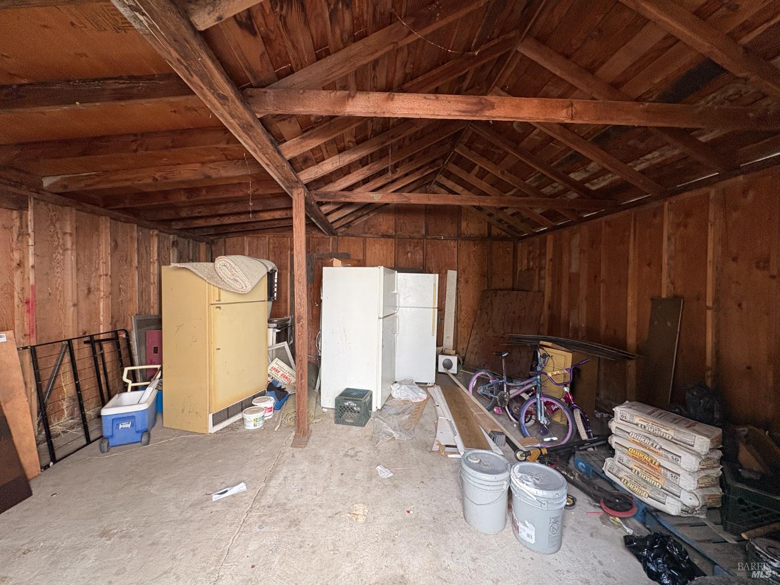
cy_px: 292
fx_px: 315
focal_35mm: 14
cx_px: 390
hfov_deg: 102.1
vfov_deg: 85.7
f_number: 2.2
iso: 250
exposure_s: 1/99
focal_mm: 2.22
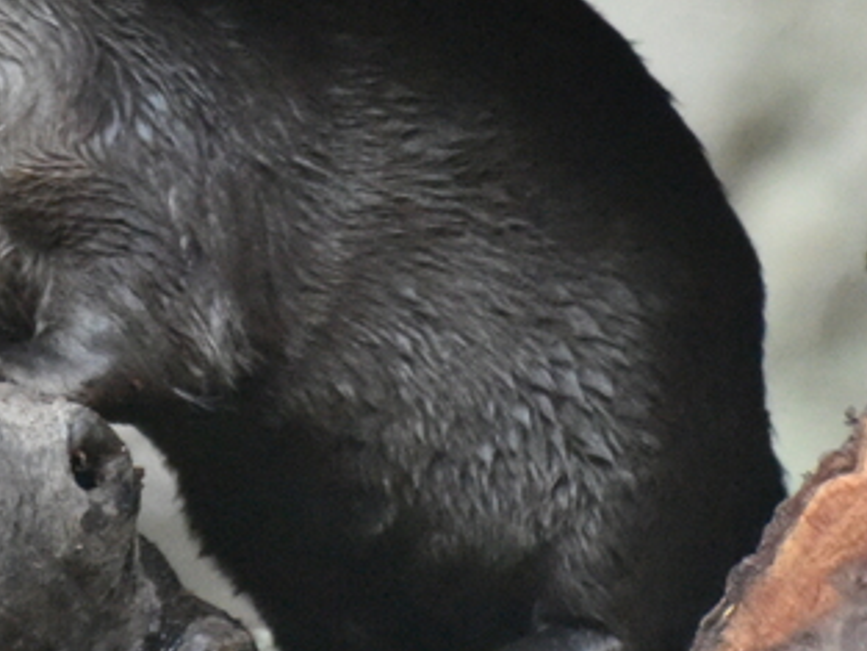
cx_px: 216
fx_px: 29566
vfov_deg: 1.3
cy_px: -47
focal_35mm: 1180
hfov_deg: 1.7
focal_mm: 300
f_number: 5.6
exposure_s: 1/640
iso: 11400
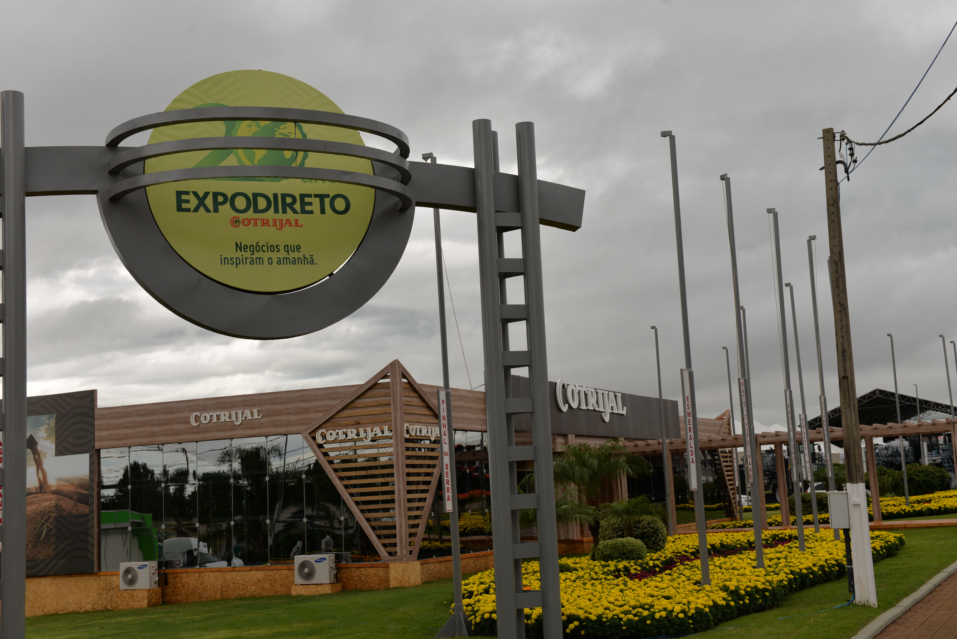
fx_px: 1330
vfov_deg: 27.0
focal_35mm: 50
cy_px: 320
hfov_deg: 39.6
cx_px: 478
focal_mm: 50
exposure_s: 1/200
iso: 100
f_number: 8
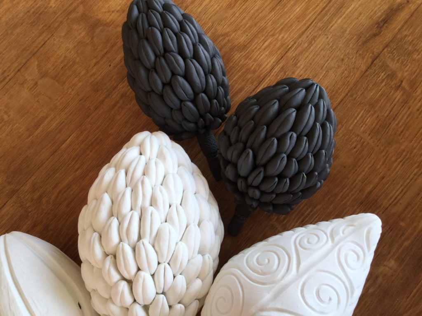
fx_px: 378
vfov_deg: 45.4
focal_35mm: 31
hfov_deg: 58.4
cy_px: 158
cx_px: 211
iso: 25
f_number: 2.4
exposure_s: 1/50
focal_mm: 3.3
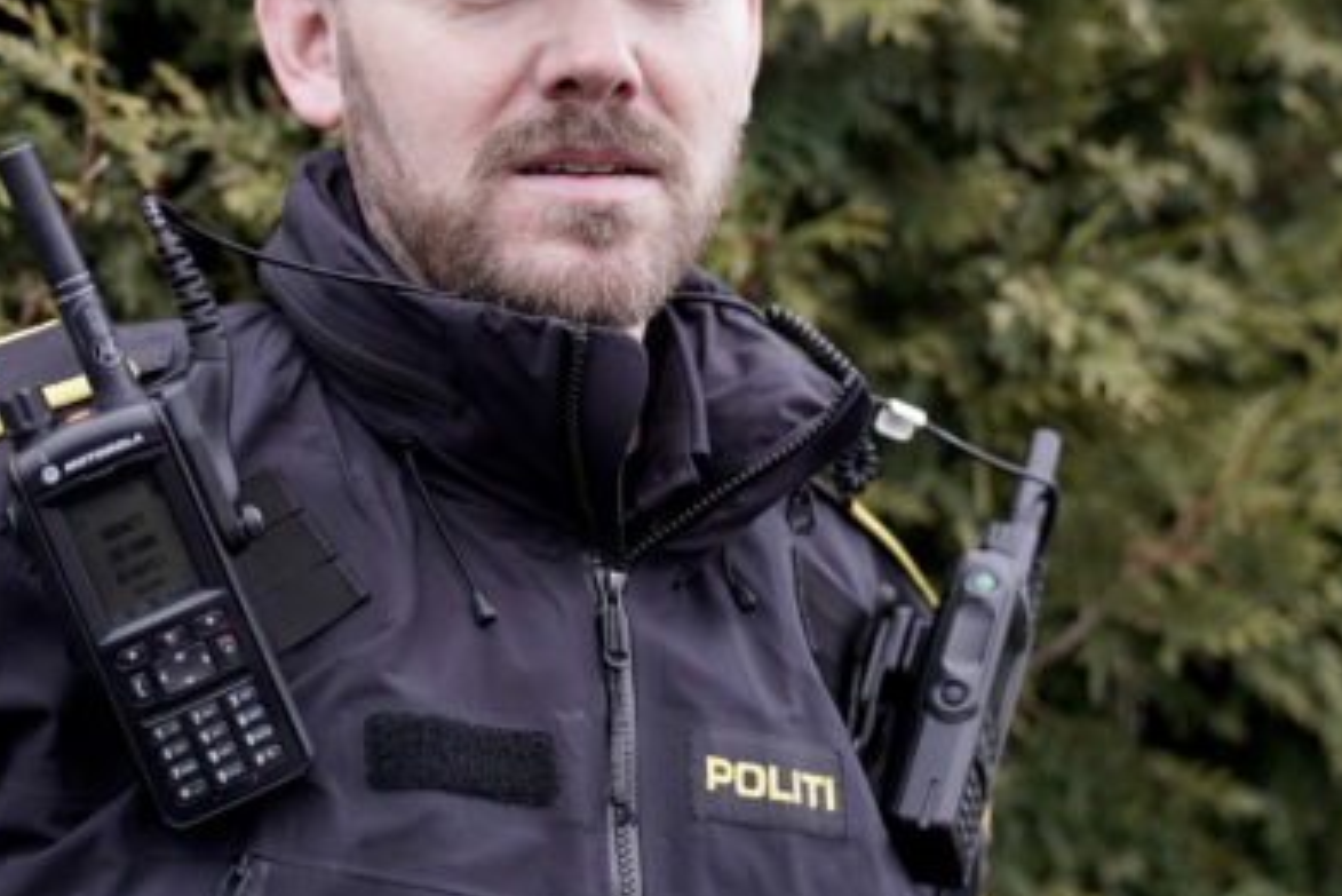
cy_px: 285
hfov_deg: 30.5
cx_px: 620
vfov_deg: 20.5
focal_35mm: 66
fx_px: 2461
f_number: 2.8
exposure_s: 1/640
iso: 1250
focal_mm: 40
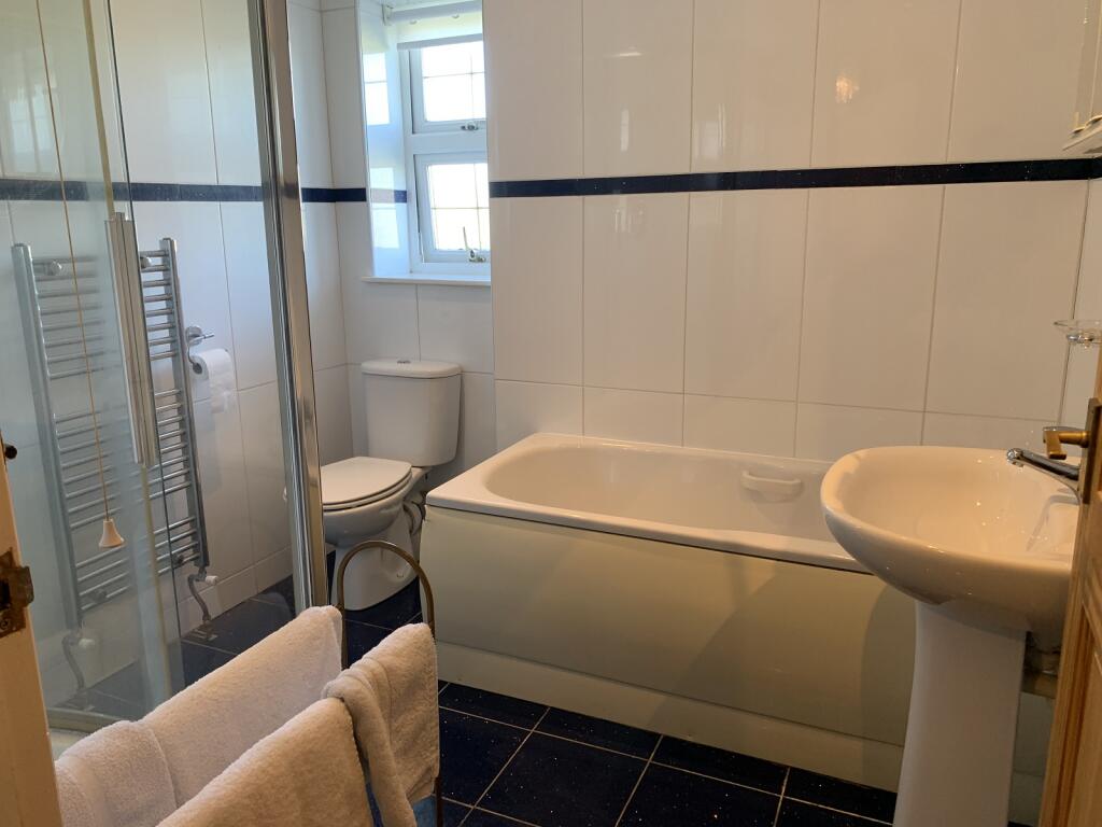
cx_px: 551
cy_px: 414
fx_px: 828
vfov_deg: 53.1
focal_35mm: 26
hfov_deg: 67.3
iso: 80
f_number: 1.8
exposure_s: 1/50
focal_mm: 4.25
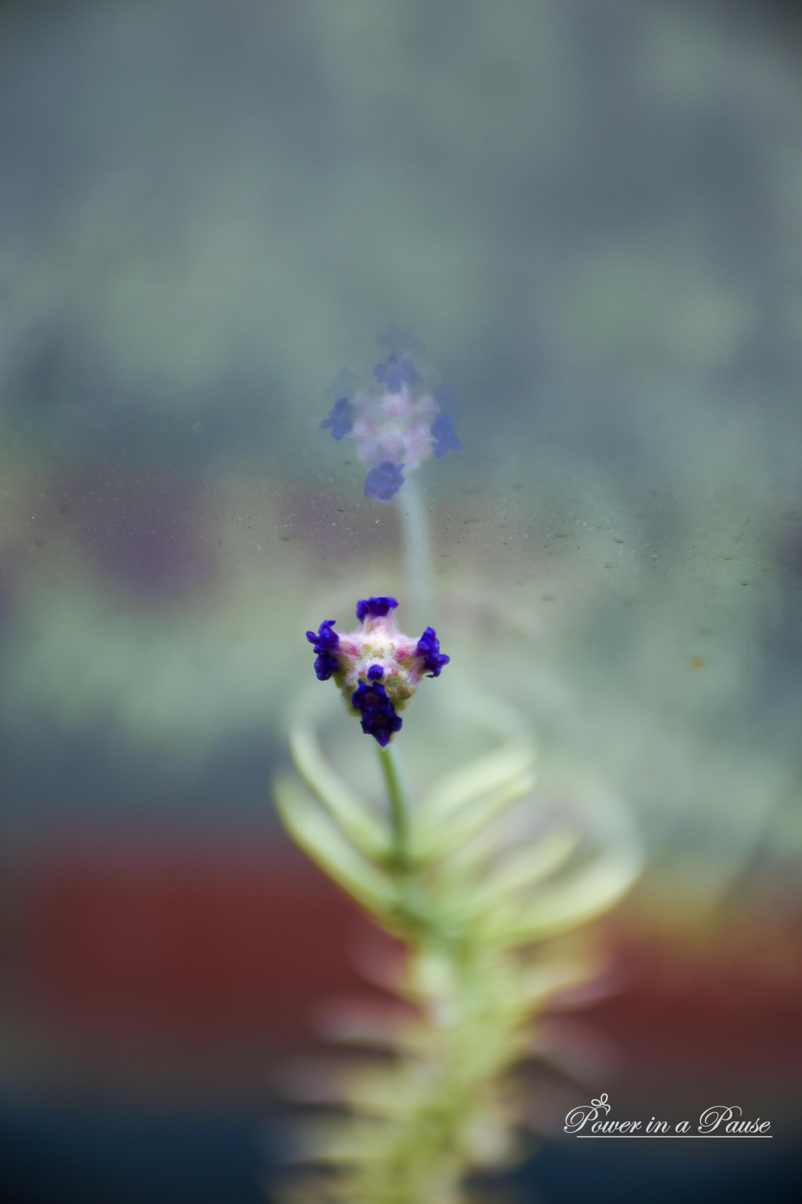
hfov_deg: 6.5
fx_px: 7017
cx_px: 401
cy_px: 602
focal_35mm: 210
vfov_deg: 9.8
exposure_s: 1/80
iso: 100
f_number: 5.6
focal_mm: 140
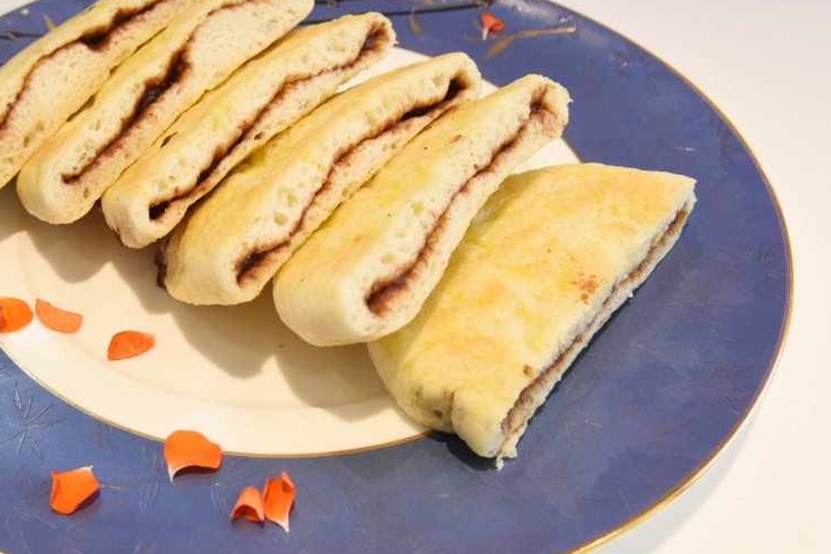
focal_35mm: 44
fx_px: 1016
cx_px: 281
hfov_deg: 43.9
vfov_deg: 30.5
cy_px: 296
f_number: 9
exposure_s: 1/250
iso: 2500
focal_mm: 32
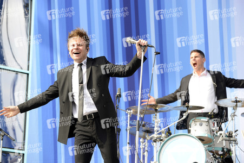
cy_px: 82
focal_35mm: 125
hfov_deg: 16.4
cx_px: 122
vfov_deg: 11.0
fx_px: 847
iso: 200
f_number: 5.6
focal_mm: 125
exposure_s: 1/400
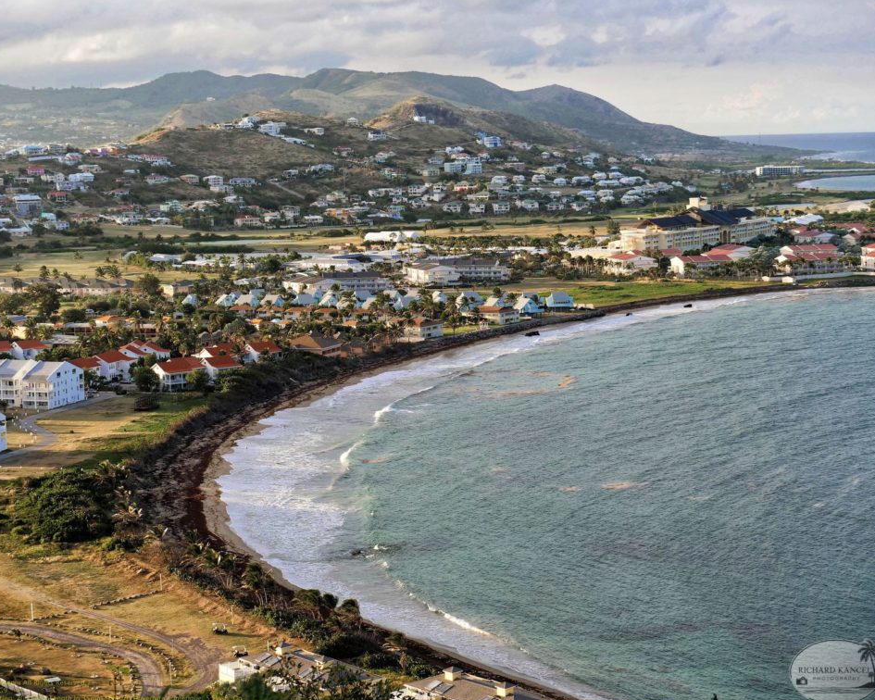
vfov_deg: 20.7
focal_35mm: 74
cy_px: 354
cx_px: 422
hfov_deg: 25.7
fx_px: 1916
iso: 200
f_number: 5
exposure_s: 1/400
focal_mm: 35
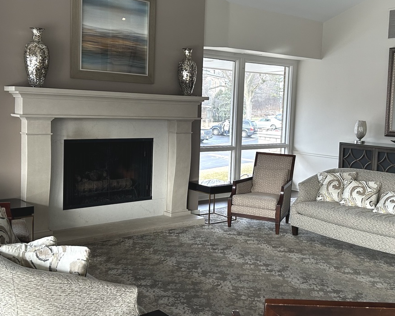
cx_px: 213
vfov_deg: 35.7
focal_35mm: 42
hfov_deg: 43.8
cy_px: 149
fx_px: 491
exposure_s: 1/87
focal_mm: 5.7
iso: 125
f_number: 1.5
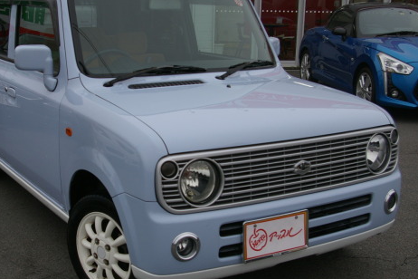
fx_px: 627
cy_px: 134
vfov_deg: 25.1
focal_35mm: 54
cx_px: 156
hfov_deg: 36.6
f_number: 5.6
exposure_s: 1/250
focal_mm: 26
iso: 200
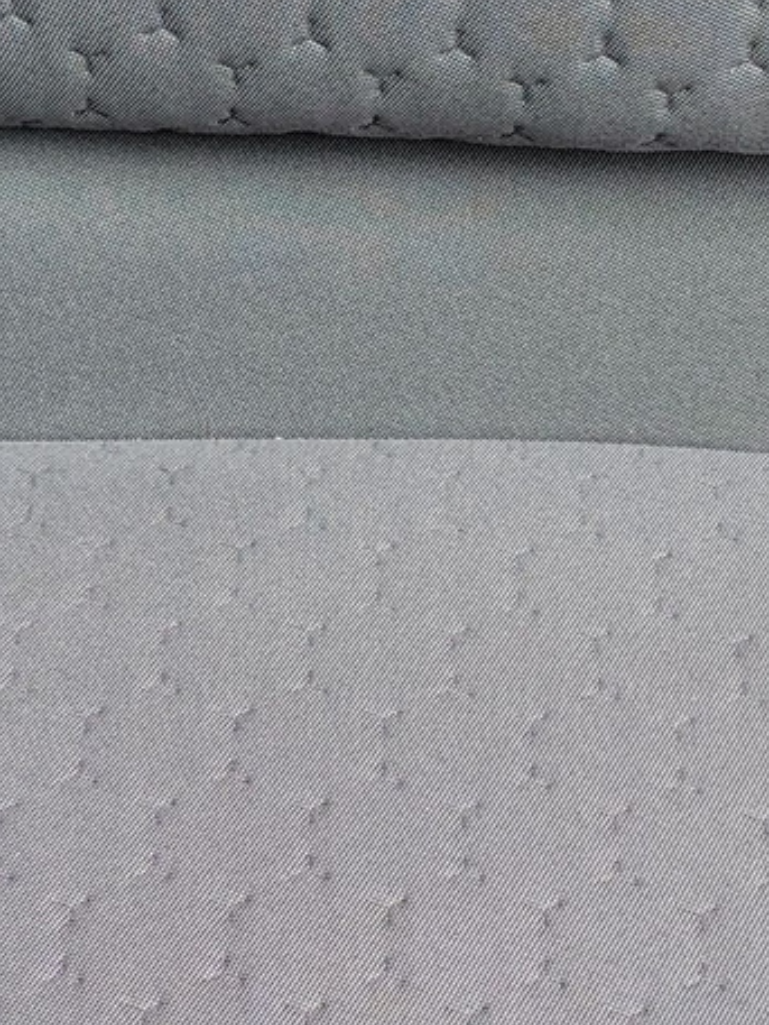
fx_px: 2694
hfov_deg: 16.2
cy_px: 656
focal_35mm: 91
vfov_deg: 21.5
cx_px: 410
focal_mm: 5.4
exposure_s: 1/100
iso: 64
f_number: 1.8
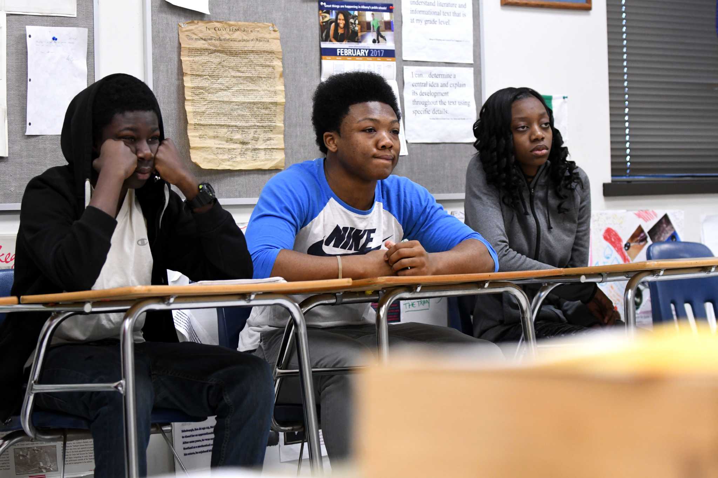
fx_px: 2333
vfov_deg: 11.7
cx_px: 359
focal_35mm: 117
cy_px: 239
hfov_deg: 17.5
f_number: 3.5
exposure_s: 1/400
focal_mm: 78
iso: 2500
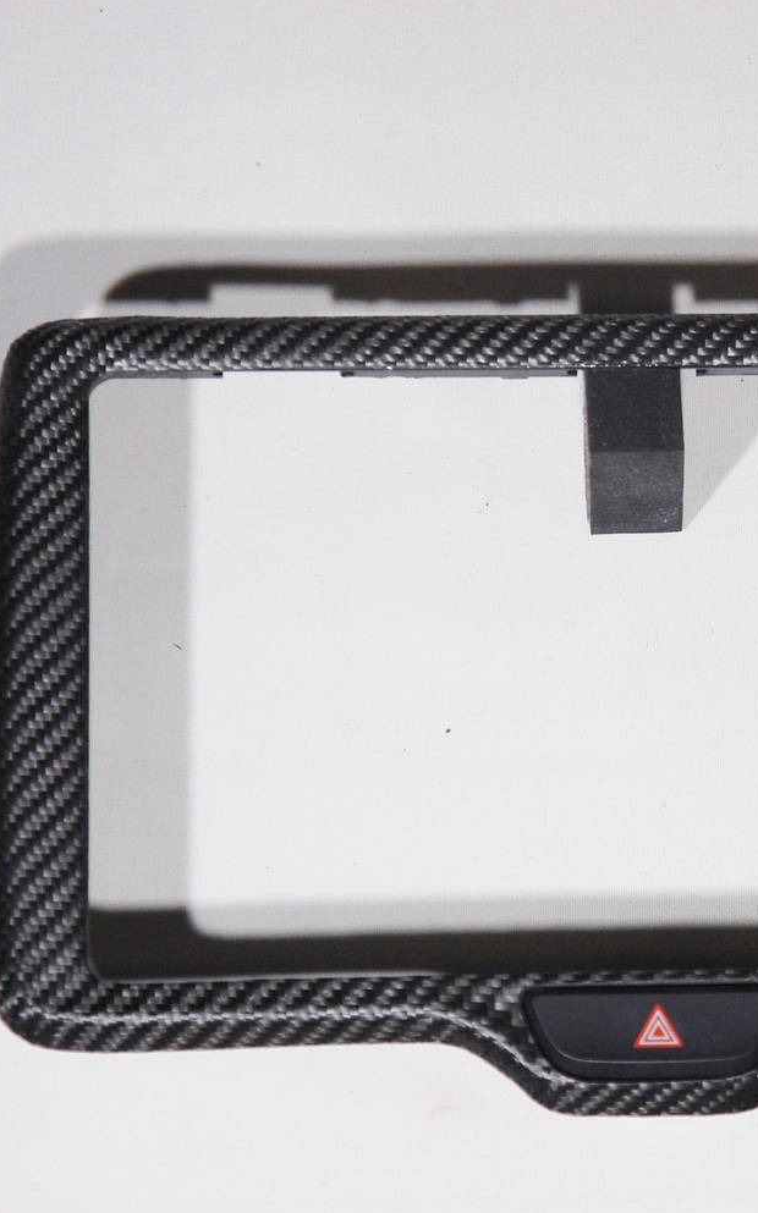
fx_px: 5358
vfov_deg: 12.9
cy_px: 607
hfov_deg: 8.0
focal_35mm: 162
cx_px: 774
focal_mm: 70
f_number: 5.6
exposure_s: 1/200
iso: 400
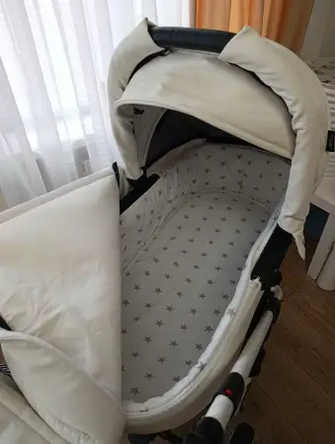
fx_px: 296
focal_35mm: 23
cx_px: 168
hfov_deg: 59.0
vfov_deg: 73.8
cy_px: 222
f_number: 1.65
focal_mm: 6.11
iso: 175
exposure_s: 1/100
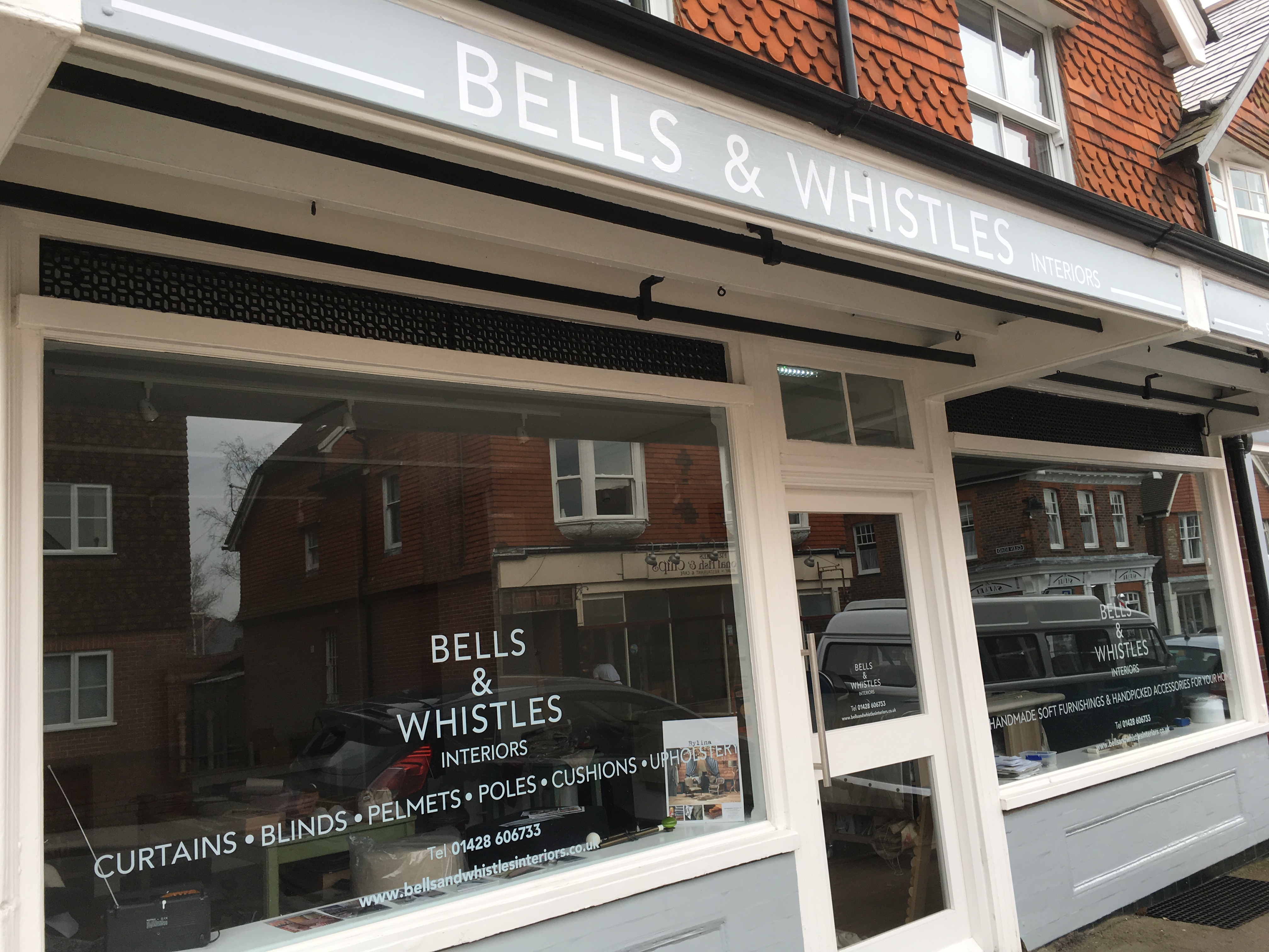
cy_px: 476
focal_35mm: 29
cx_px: 634
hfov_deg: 61.7
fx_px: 1063
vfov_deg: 48.2
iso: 25
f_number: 2.2
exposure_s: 1/182
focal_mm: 4.15
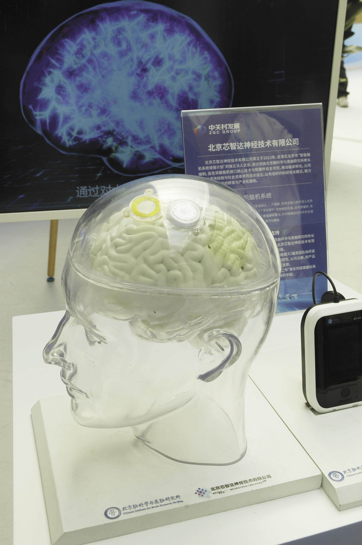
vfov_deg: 45.0
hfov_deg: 30.8
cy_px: 272
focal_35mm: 44
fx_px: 657
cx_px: 181
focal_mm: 29
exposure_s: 1/80
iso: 200
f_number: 9
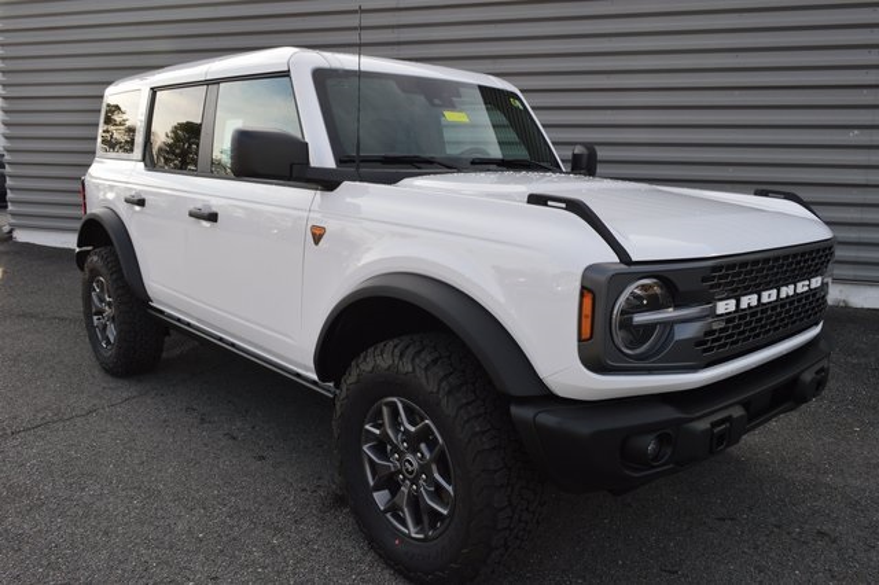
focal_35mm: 27
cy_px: 292
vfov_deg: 47.9
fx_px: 659
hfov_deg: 67.4
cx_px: 440
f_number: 10
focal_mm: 18
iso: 400
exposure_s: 1/200
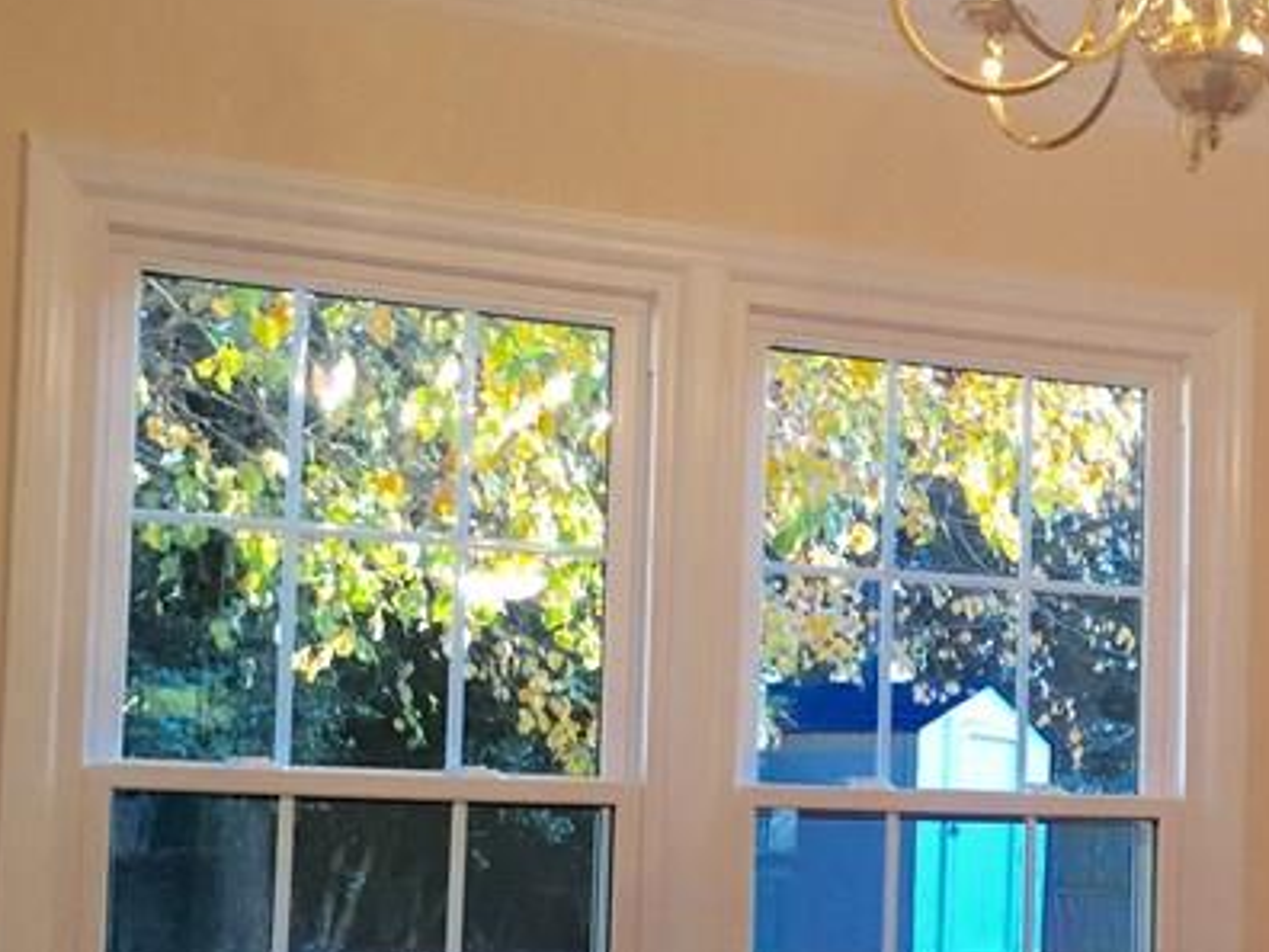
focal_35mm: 75
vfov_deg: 19.4
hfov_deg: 24.1
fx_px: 2749
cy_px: 769
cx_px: 1442
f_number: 2.2
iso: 40
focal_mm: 4.15
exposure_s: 1/30
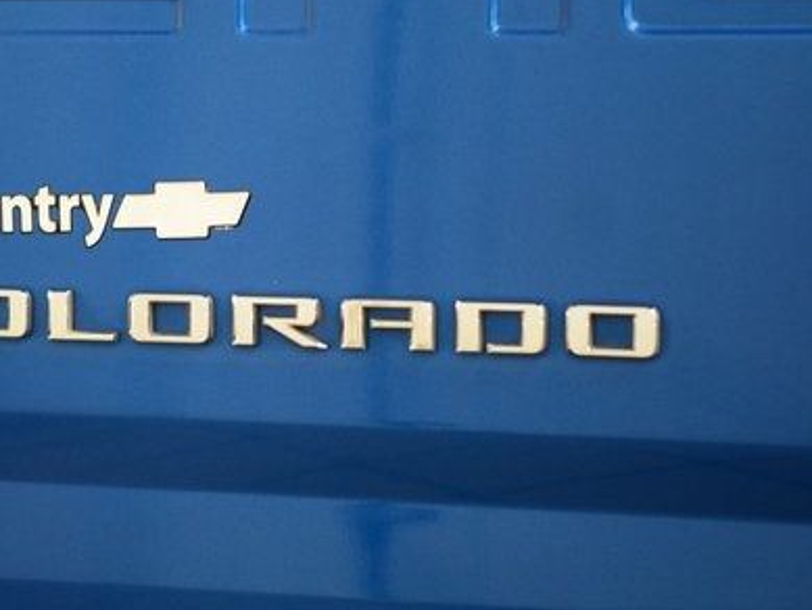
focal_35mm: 166
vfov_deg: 8.9
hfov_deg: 11.9
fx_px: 3895
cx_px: 167
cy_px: 254
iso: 1600
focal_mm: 70
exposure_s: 1/80
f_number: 2.8
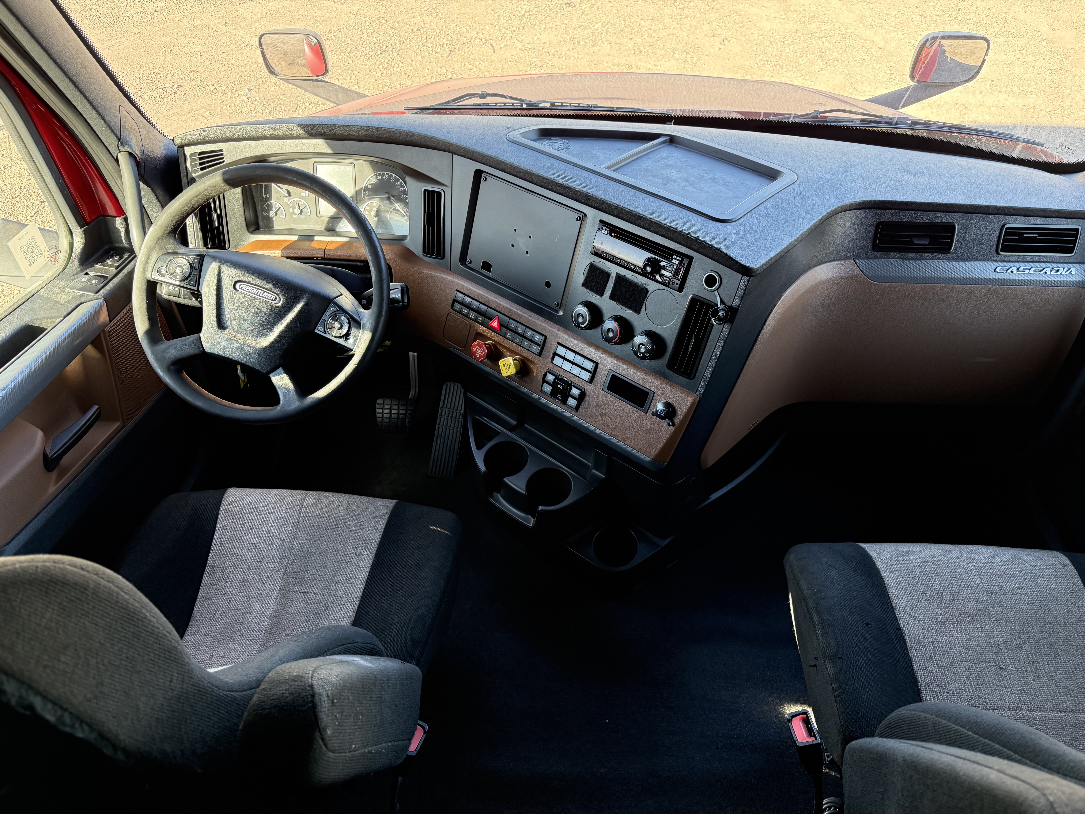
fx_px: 752
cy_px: 407
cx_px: 542
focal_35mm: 24
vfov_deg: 56.8
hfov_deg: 71.6
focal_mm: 6.76
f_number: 1.78
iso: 200
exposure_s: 1/172
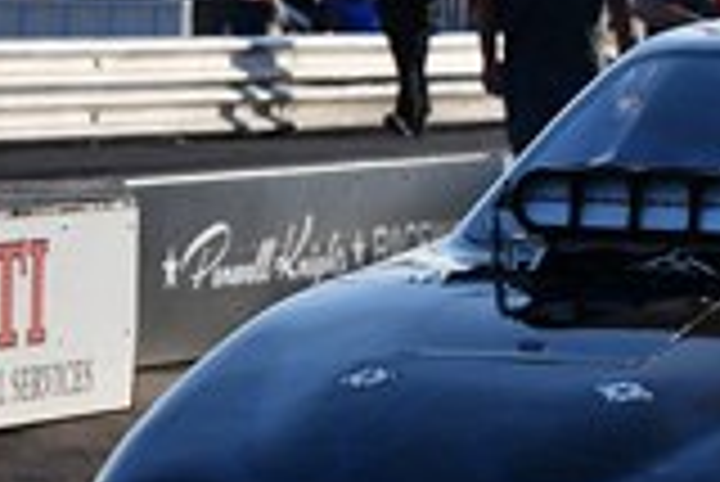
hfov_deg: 4.6
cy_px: 428
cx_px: 774
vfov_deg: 3.1
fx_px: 8919
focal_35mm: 446
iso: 160
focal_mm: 95
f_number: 5.6
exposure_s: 1/1000
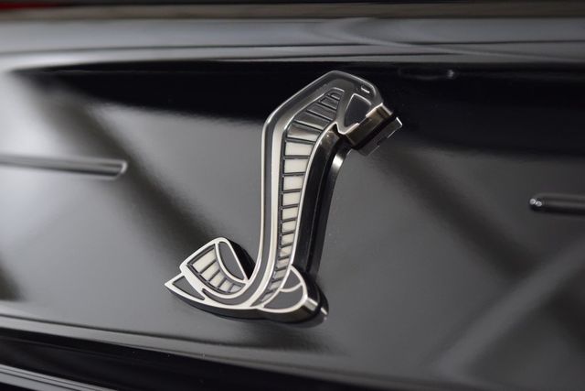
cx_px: 292
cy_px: 196
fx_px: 1707
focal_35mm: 105
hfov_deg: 19.5
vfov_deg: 13.0
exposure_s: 1/30
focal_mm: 70
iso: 1600
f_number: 4
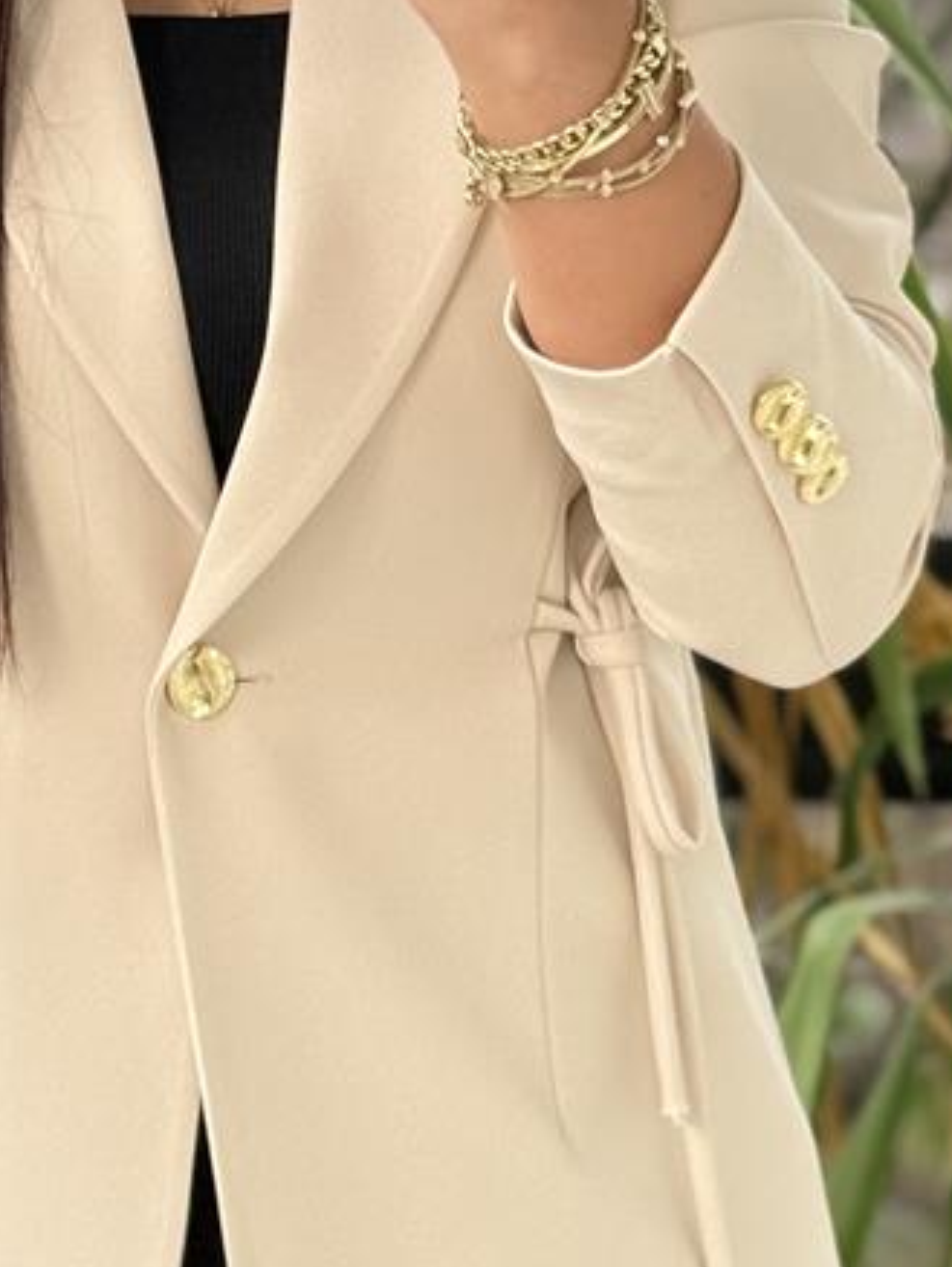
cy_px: 395
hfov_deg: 10.2
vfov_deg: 13.5
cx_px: 313
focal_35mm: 146
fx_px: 5348
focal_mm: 6.76
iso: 100
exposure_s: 1/452
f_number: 1.78
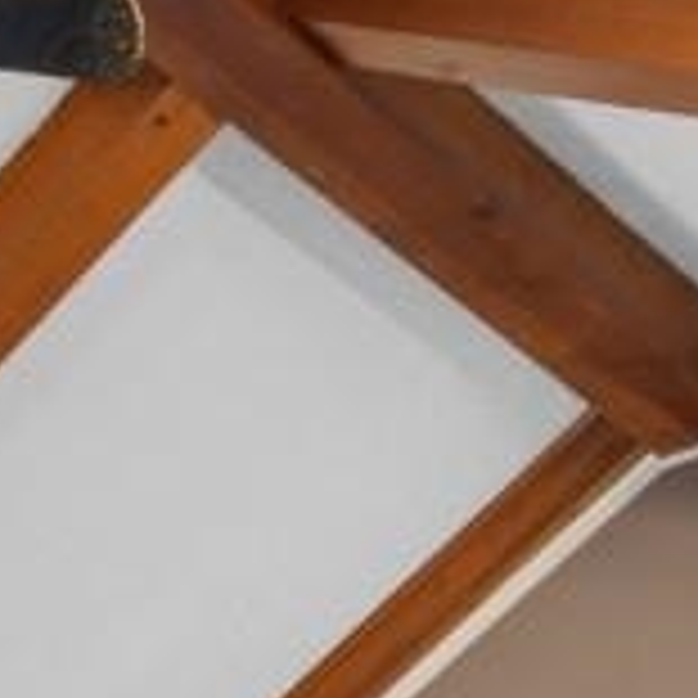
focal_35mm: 133
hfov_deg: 12.0
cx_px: -603
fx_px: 3034
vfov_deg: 10.3
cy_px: 1950
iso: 100
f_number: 4.5
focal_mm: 10
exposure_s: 1/2
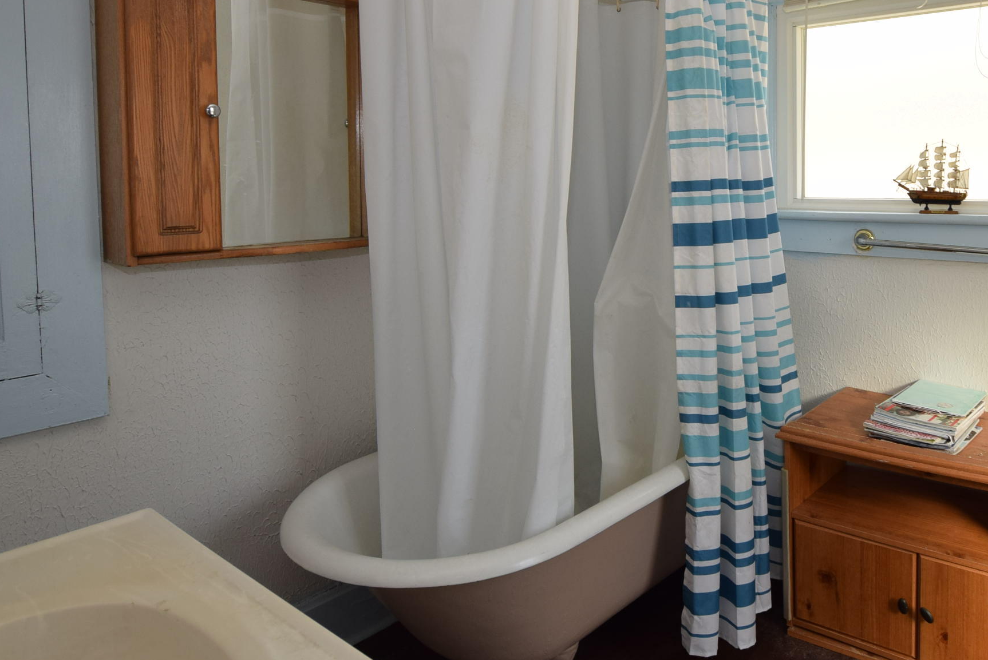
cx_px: 658
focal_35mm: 26
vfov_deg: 48.7
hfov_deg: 67.5
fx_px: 714
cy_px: 211
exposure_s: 1/125
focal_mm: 10
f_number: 5.6
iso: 320
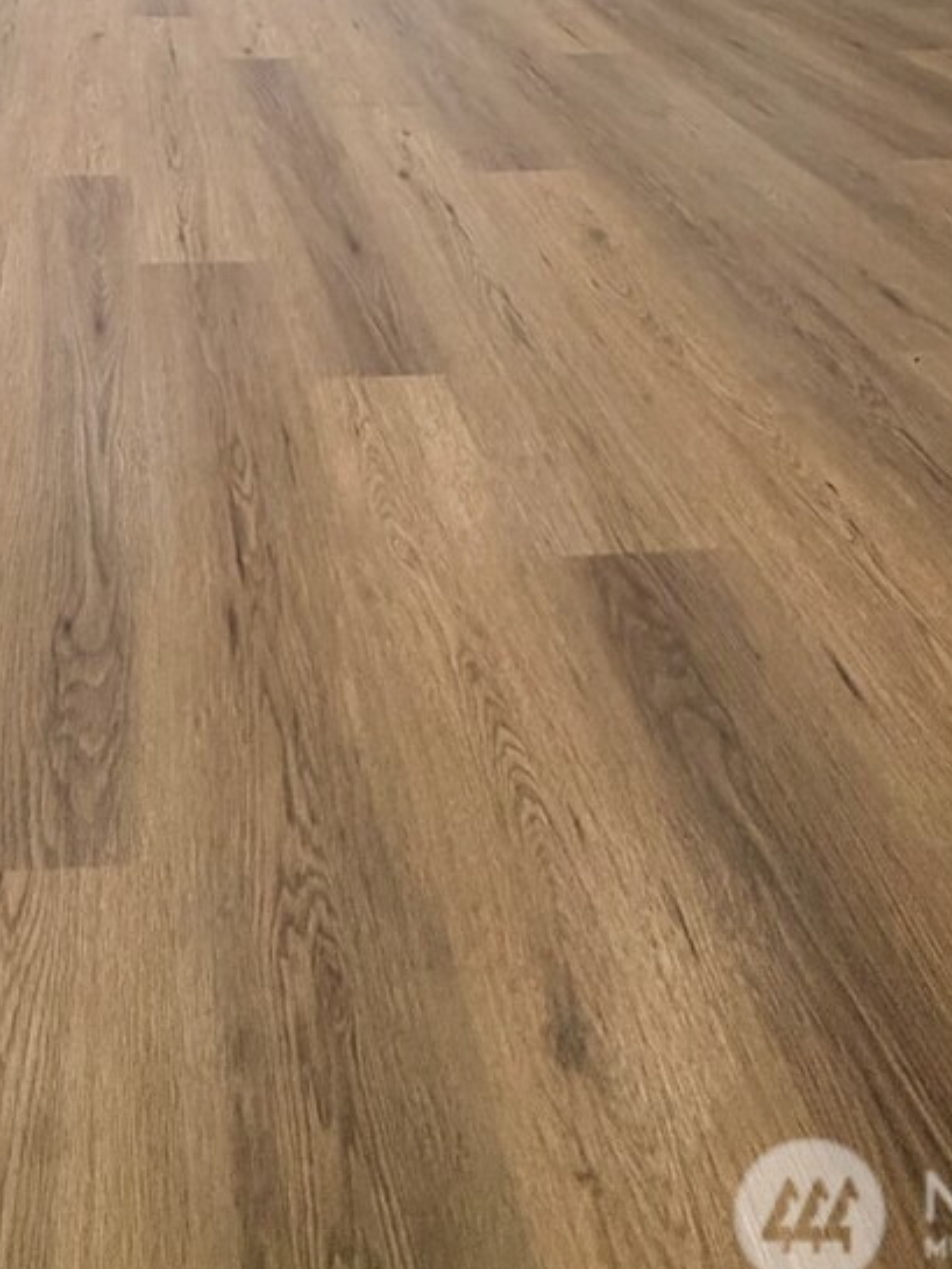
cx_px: 189
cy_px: -354
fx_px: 1356
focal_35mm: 37
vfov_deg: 35.5
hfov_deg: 37.3
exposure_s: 1/60
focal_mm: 2.22
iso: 200
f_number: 2.2
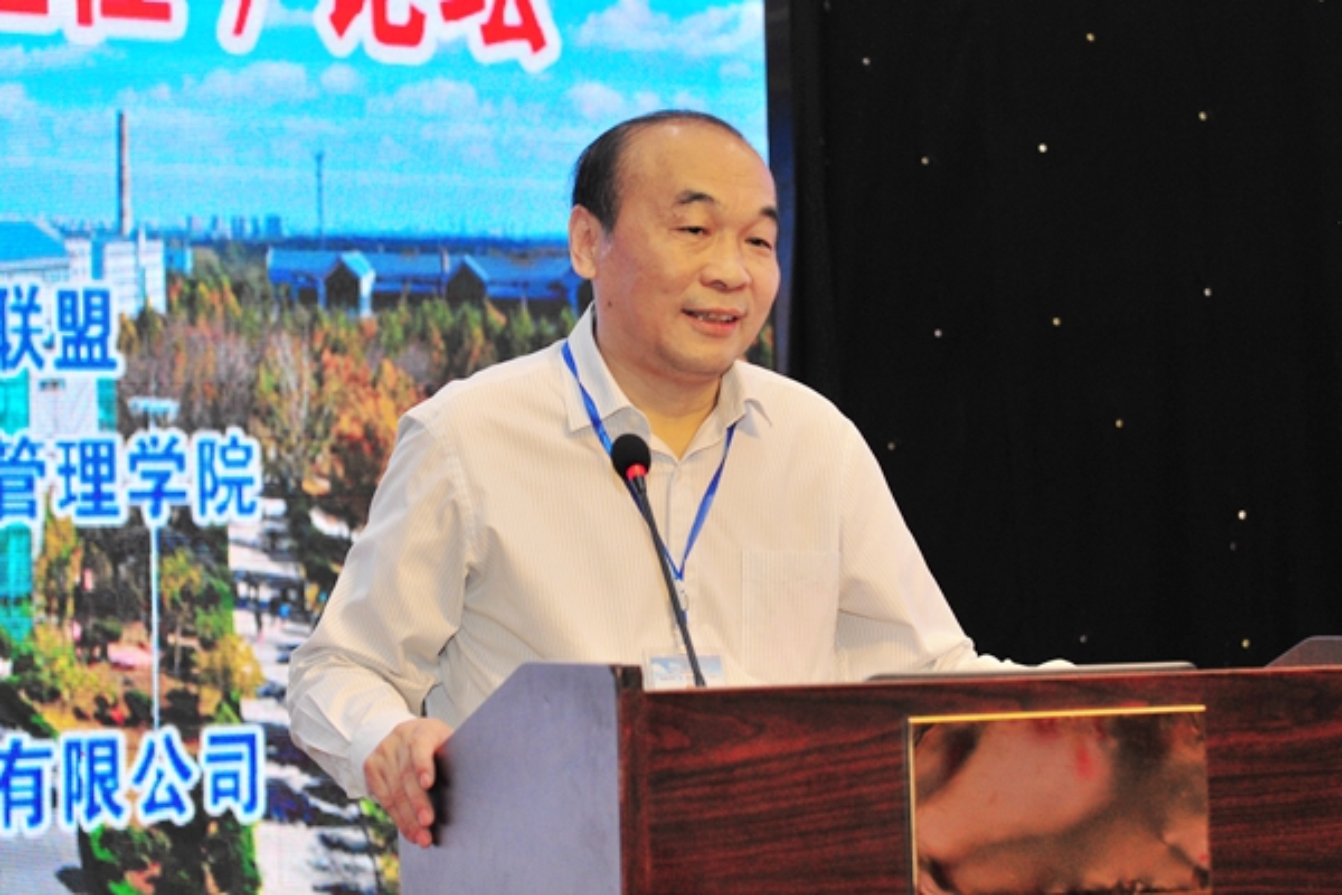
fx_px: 2609
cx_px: 671
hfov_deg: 28.8
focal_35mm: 70
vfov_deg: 19.5
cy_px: 448
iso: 800
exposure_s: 1/125
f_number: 4
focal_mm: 70
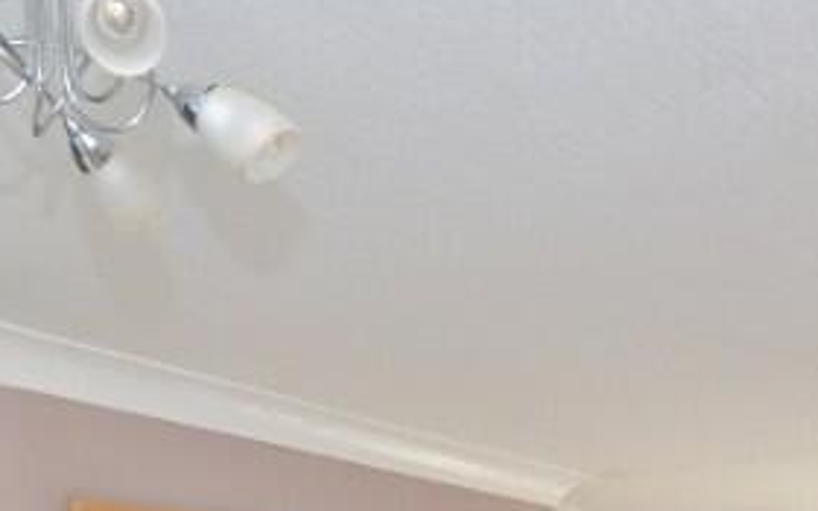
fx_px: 1248
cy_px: 924
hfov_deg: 36.0
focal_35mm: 56
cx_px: 535
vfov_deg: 18.2
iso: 400
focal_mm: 10
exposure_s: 1/125
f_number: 5.6
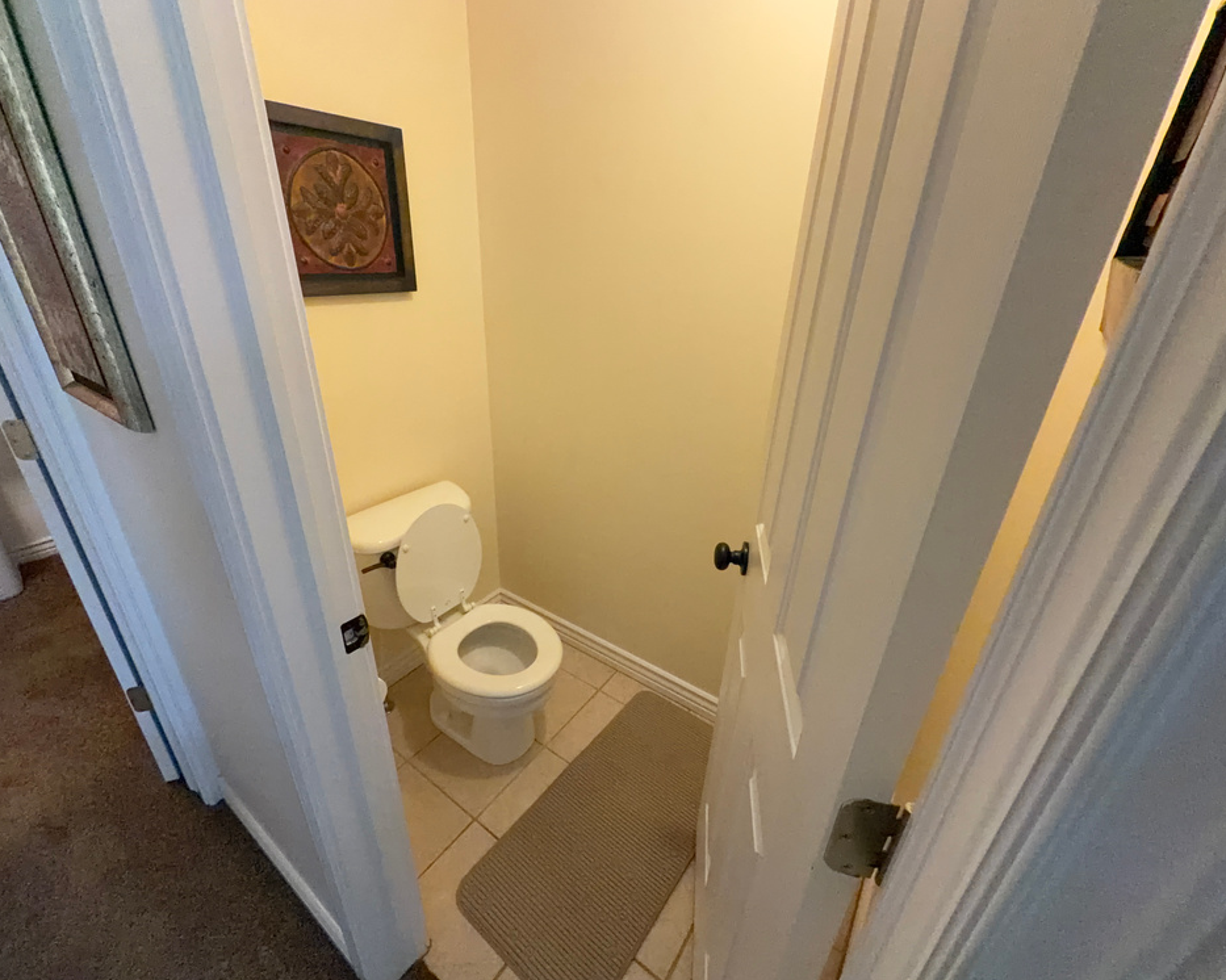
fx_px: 544
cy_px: 490
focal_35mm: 15
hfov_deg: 96.7
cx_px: 581
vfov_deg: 84.0
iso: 640
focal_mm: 2.22
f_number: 2.2
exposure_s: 1/100
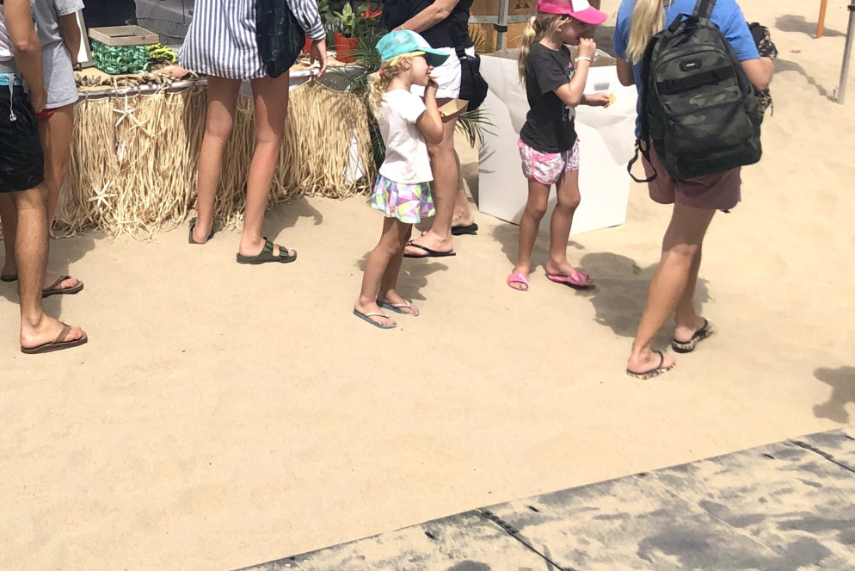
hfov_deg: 31.3
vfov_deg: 21.6
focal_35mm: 60
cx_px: 36
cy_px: -29
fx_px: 1425
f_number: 1.8
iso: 25
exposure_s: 1/3247
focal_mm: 4
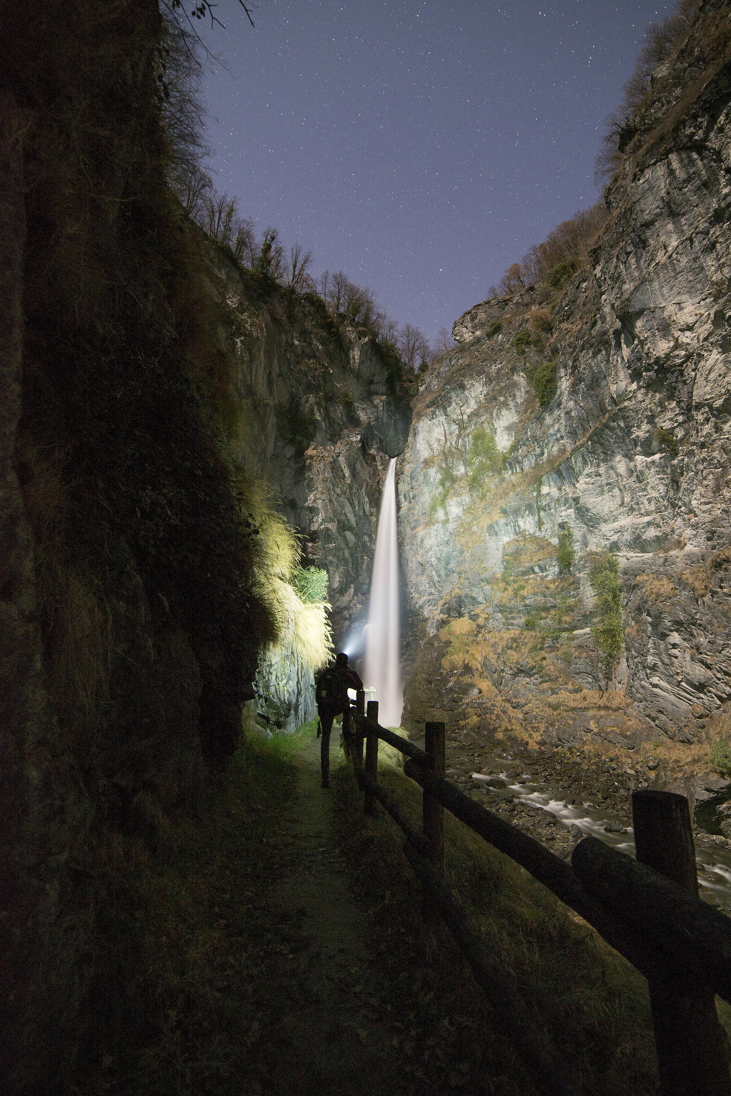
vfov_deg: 100.4
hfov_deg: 77.3
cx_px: 381
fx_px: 457
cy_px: 531
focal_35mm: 15
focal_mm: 14
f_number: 5.6
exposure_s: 30
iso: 400
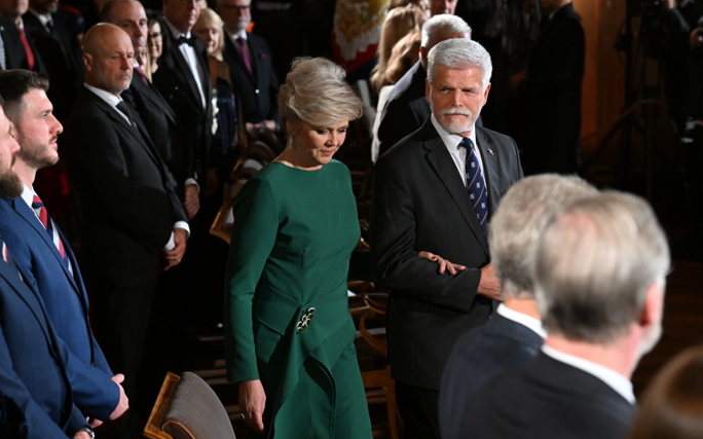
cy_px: 219
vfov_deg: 12.1
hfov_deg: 19.3
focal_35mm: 108
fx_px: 2068
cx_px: 354
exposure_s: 1/200
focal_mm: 105
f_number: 5
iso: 6400
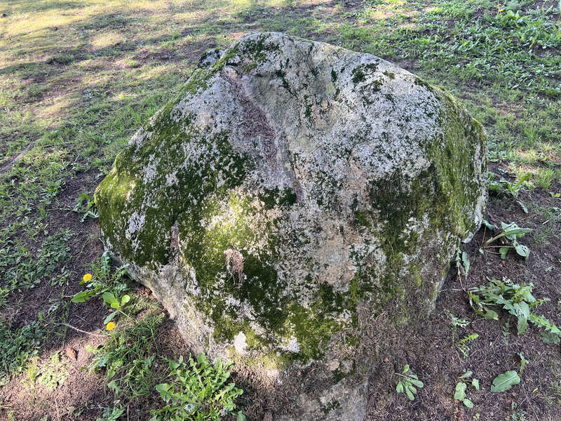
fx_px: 421
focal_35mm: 26
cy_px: 210
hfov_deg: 67.3
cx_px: 280
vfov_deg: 53.1
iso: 50
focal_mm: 5.7
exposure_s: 1/121
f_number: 1.5
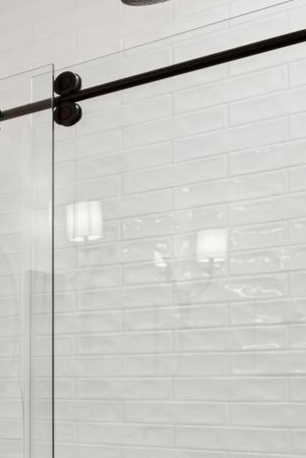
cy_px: 402
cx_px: -407
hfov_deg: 14.7
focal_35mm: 63
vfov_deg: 30.6
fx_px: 803
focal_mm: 13.2
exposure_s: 1/15
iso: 400
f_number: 8
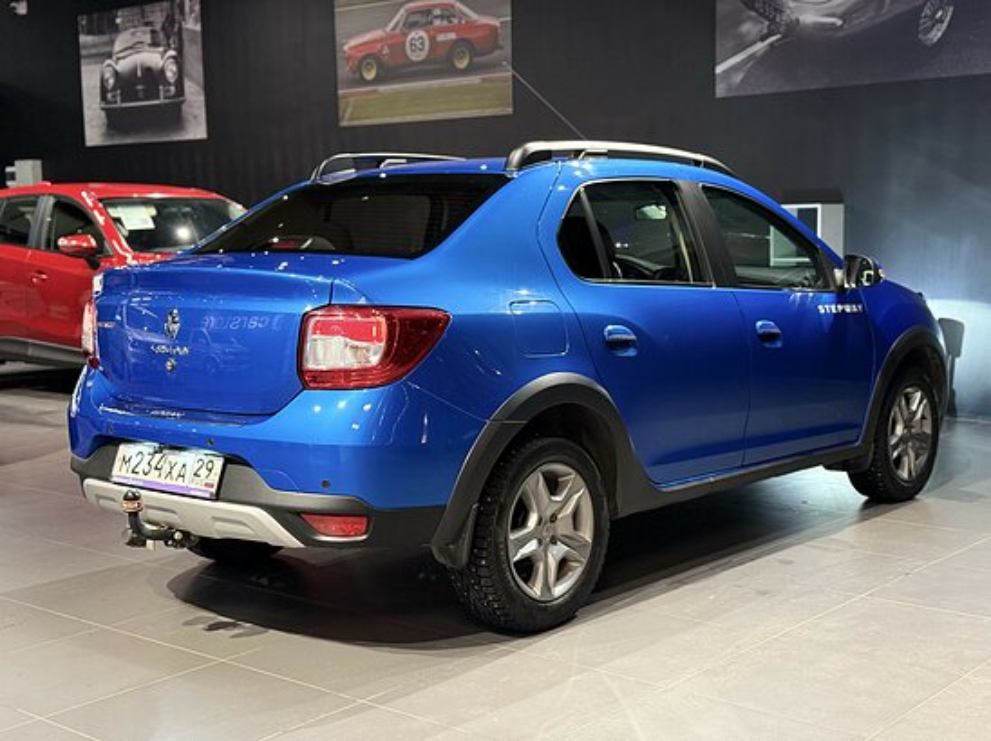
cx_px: 496
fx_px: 1373
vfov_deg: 30.2
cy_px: 370
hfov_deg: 39.7
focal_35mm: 48
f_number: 1.78
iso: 200
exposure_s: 1/33
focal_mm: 6.76
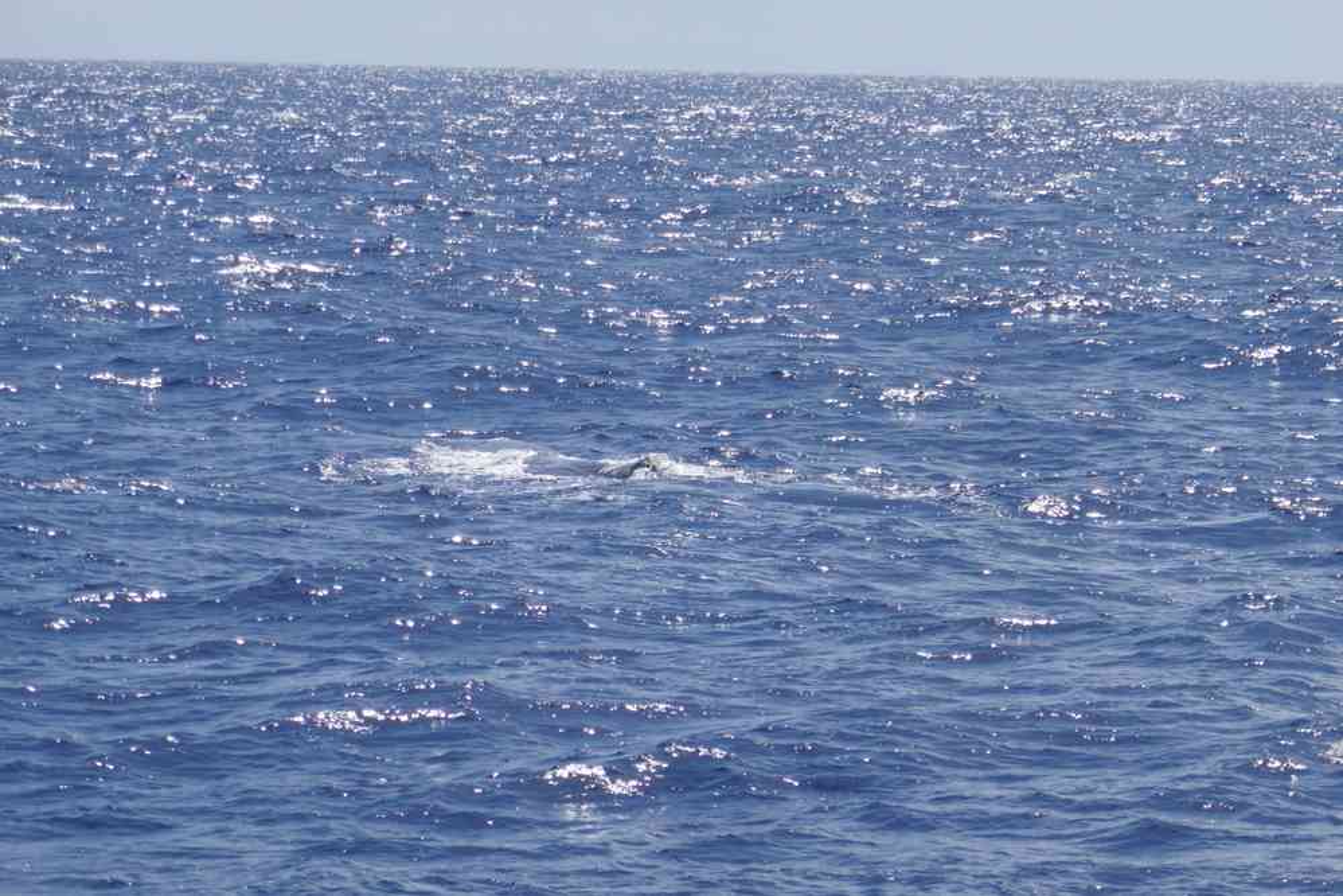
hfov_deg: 8.2
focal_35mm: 250
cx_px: 672
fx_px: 9326
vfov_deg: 5.5
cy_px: 448
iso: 125
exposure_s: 1/1000
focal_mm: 91
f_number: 5.9
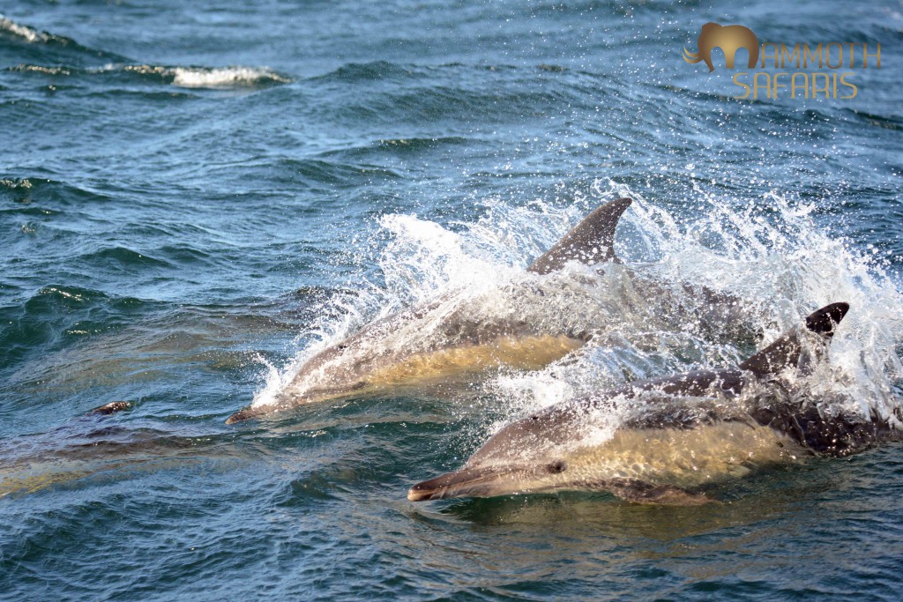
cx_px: 452
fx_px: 3010
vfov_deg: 11.4
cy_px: 301
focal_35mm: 120
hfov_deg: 17.1
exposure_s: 1/1600
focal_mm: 120
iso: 1000
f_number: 5.6
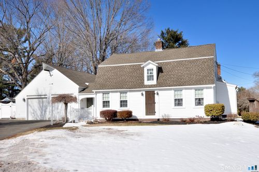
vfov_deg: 45.6
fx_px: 205
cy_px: 86
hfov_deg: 64.6
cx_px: 130
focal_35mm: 28
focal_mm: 19
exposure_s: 1/500
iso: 200
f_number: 9
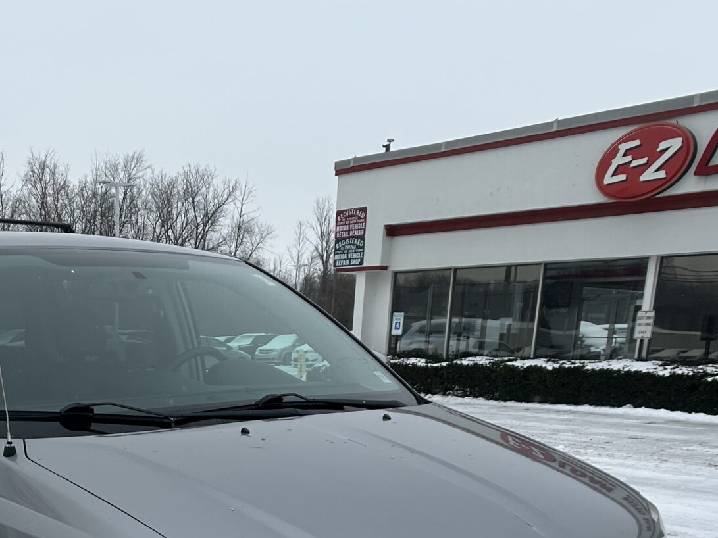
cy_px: 618
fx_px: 1265
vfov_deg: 22.4
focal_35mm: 61
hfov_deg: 30.7
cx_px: 115
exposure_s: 1/1252
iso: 50
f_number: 1.5
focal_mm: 5.7
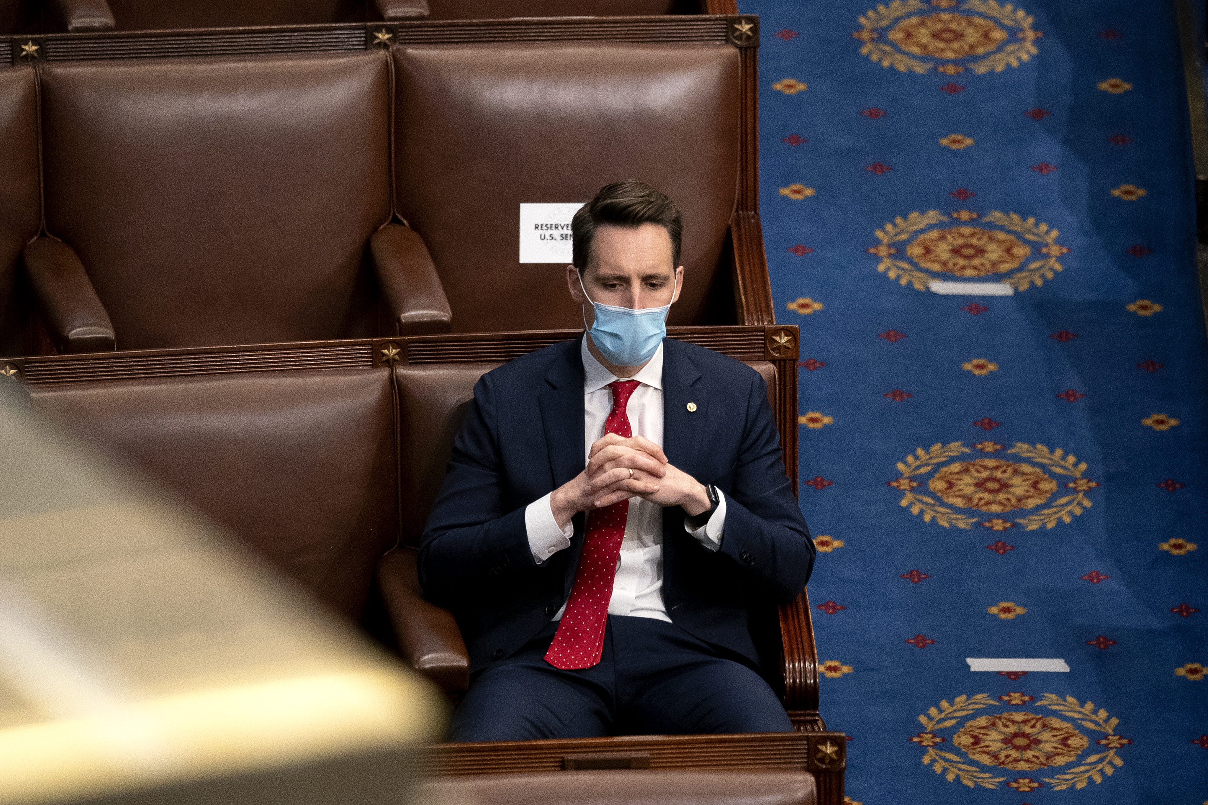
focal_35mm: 300
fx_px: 10066
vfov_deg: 4.6
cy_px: 402
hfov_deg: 6.9
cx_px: 604
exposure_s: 1/125
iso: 3200
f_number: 2.8
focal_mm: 200
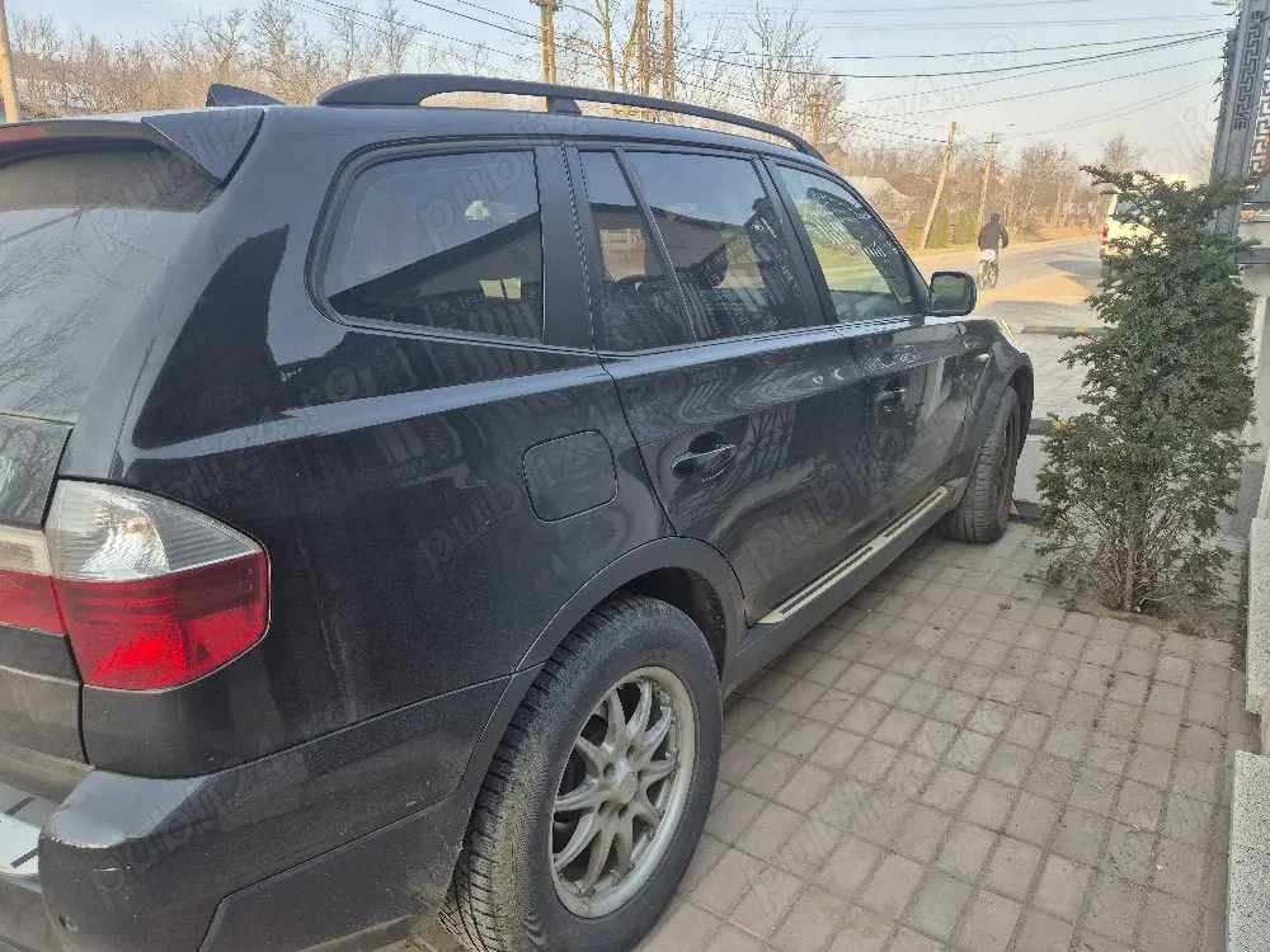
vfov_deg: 58.9
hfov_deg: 73.9
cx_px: 635
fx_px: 844
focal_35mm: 23
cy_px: 476
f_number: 1.8
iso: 25
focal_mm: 5.4
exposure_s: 1/357
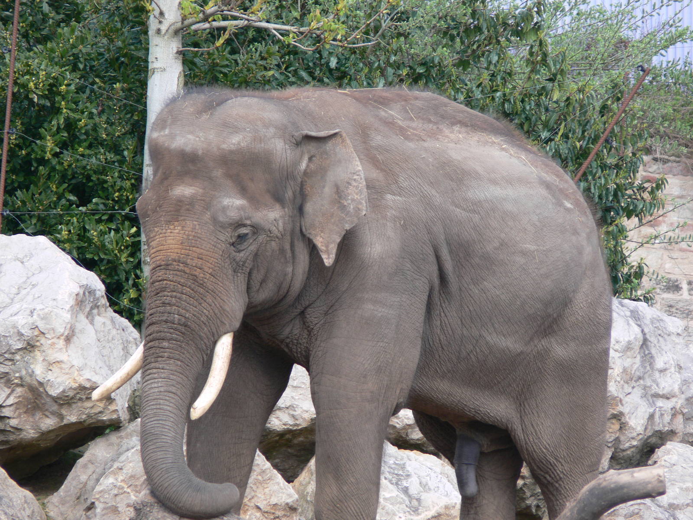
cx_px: 346
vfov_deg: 3.5
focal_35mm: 420
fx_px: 8408
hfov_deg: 4.7
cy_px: 260
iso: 80
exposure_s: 1/125
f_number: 5
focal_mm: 88.8
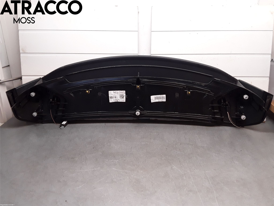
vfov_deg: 49.7
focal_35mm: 28
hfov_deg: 63.4
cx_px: 137
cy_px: 103
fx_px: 222
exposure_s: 1/100
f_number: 1.9
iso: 64
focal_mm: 2.91
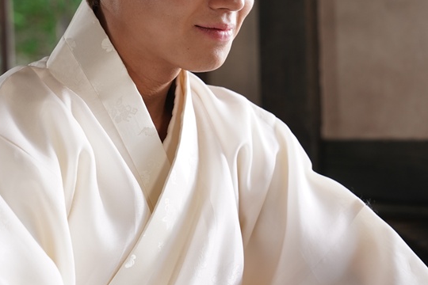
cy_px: 95
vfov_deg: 12.8
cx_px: 211
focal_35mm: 107
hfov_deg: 19.1
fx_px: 1272
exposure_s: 1/250
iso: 800
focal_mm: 70
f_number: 4.5
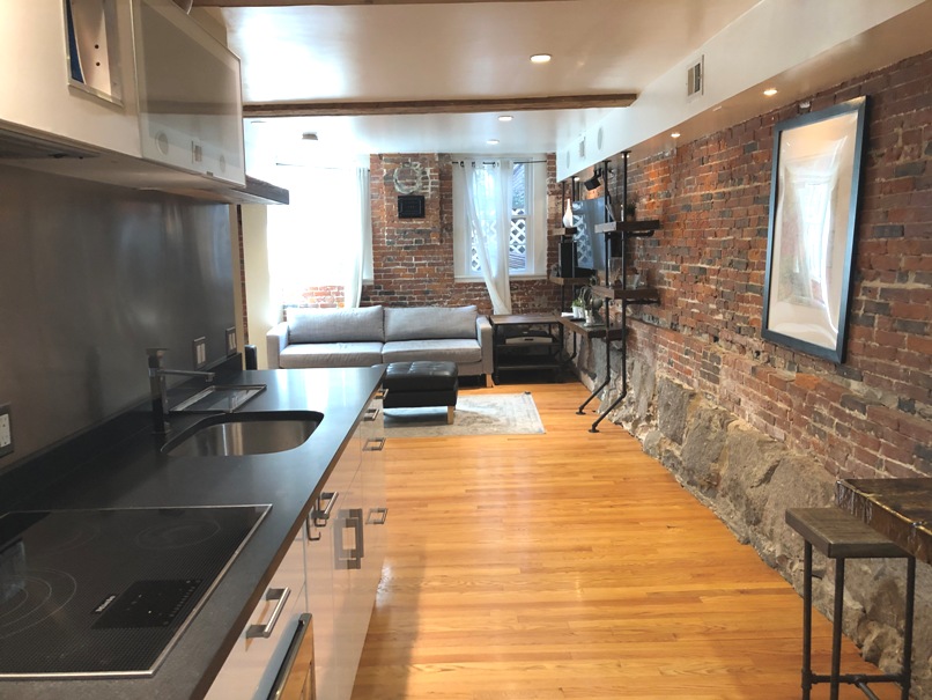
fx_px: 754
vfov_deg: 49.8
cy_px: 350
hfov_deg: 63.4
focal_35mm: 28
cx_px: 466
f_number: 1.8
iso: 50
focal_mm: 3.99
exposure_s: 1/15
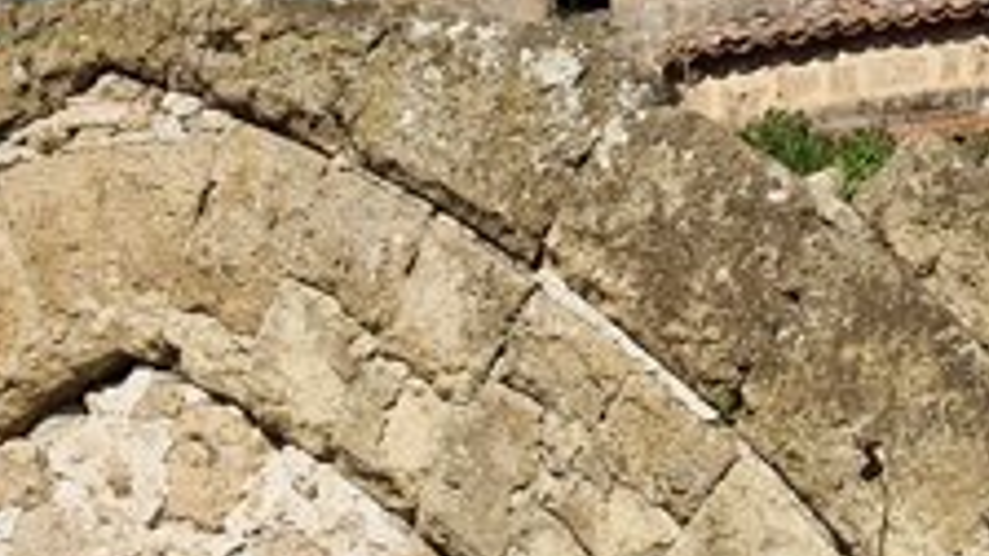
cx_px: 190
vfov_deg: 8.8
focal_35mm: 131
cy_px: 1074
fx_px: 3435
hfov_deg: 16.3
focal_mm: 5.4
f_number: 1.8
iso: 50
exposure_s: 1/2296
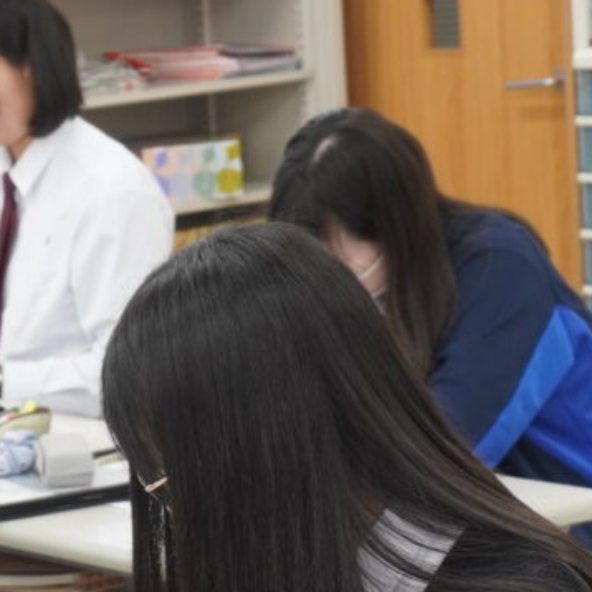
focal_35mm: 175
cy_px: 467
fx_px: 3386
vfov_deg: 10.0
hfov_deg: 9.9
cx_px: 17
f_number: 6.3
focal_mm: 48
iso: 1000
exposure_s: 1/80
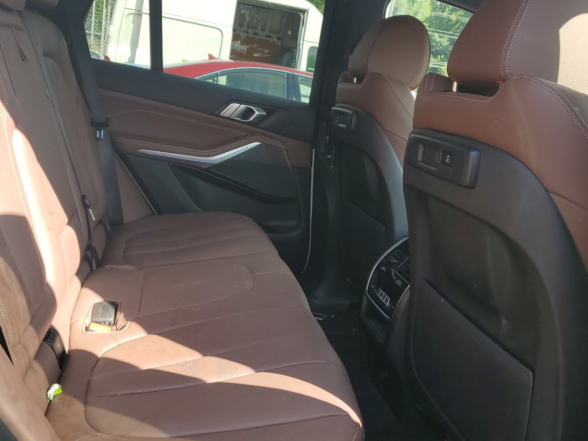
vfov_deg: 41.8
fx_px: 578
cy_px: 207
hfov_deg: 53.8
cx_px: 260
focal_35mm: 34
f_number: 1.5
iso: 50
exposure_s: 1/333
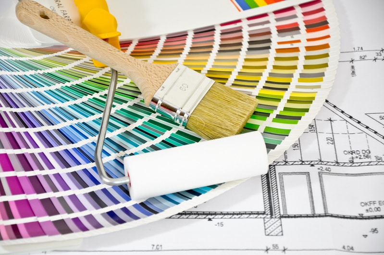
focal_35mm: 138
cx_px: 192
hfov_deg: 14.9
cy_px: 128
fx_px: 1470
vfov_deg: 9.9
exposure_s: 1/30
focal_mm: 92
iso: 320
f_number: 5.6
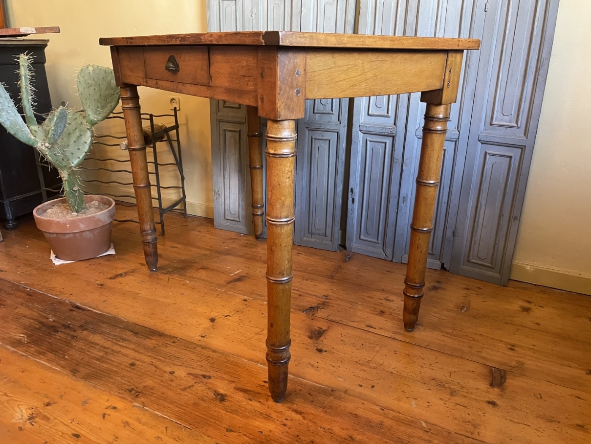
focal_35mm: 26
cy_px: 222
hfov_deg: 67.3
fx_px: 444
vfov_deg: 53.1
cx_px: 296
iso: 400
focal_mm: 4.2
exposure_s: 1/33
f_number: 1.6
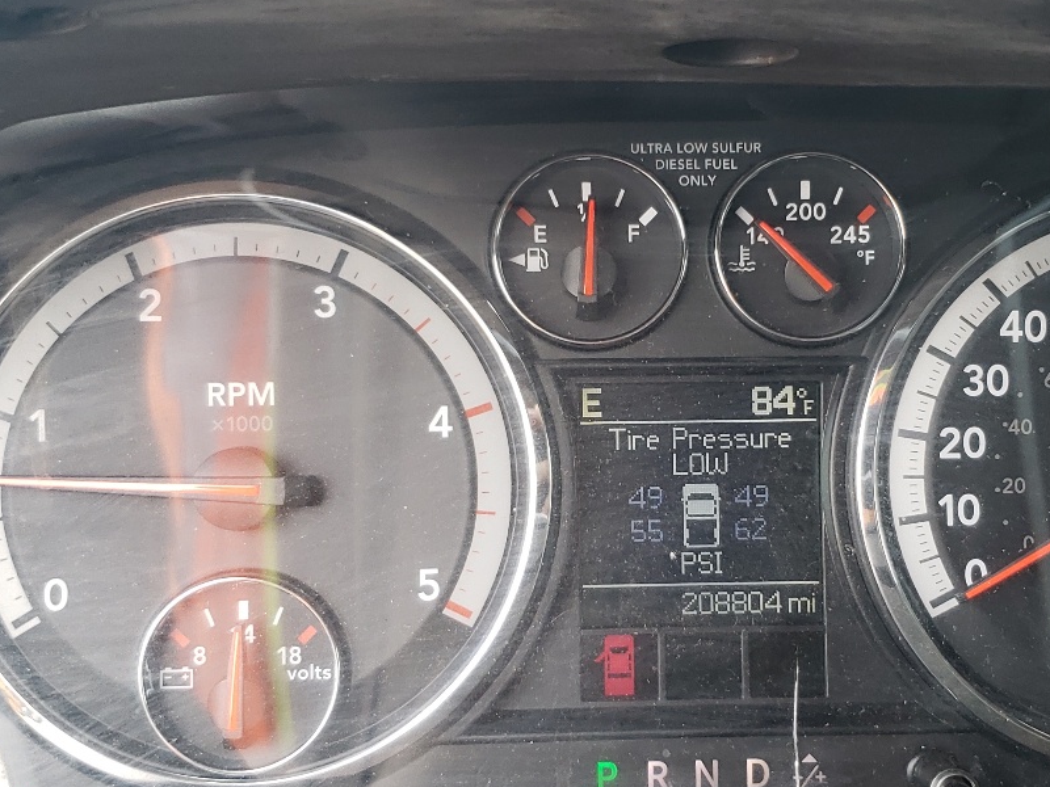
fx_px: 1577
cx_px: 664
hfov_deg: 36.6
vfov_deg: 28.0
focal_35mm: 52
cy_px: 435
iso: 54
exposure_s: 1/120
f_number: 1.5
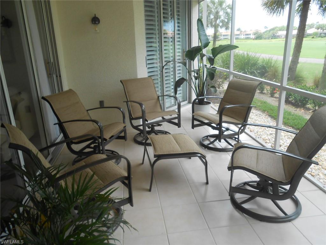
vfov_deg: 53.1
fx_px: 245
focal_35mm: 26
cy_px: 122
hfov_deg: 67.3
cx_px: 163
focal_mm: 4.6
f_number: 3.5
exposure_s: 1/80
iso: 80
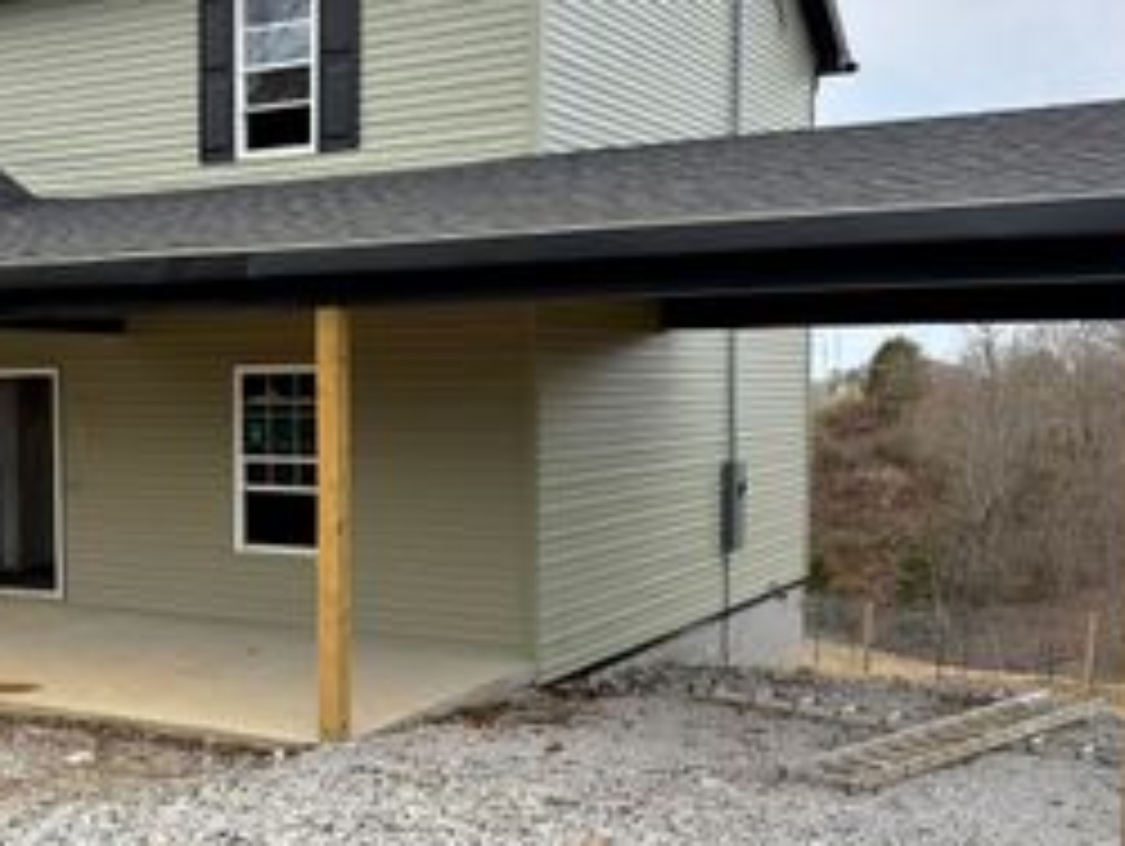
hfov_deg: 38.1
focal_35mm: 48
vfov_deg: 30.3
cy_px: 479
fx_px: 1561
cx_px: 220
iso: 100
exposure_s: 1/2907
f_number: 1.78
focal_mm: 6.76
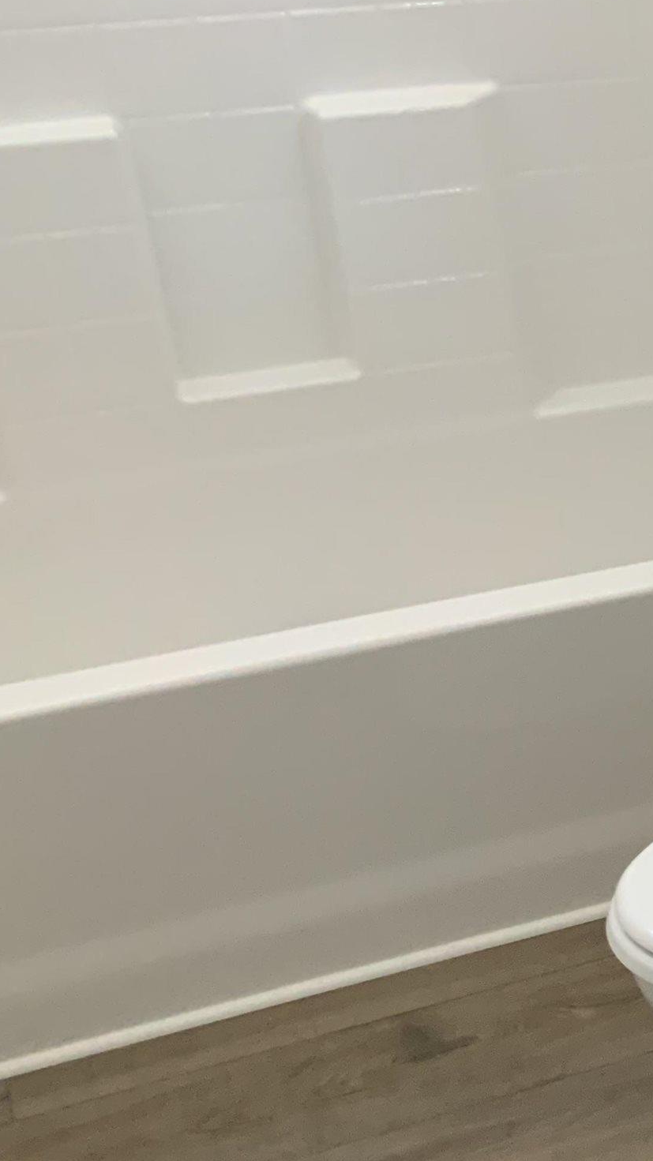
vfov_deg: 31.5
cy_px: 822
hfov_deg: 16.0
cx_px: 1110
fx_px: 2032
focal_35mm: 66
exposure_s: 1/60
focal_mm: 3
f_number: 1.8
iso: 250
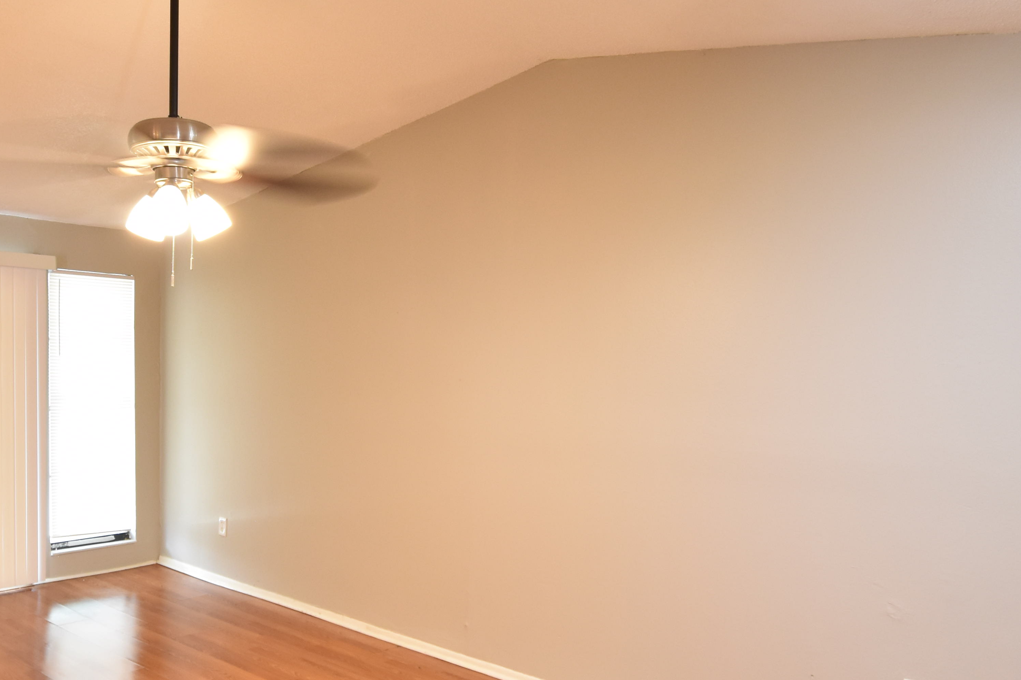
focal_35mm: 30
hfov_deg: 60.7
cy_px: 400
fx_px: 851
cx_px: 357
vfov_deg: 43.4
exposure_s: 1/20
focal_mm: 10
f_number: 3.5
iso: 800
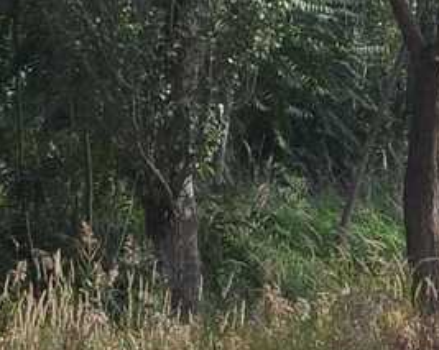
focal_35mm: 990
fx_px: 12849
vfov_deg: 1.6
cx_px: -66
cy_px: -889
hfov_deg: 2.0
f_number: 8
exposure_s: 1/640
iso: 200
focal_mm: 78
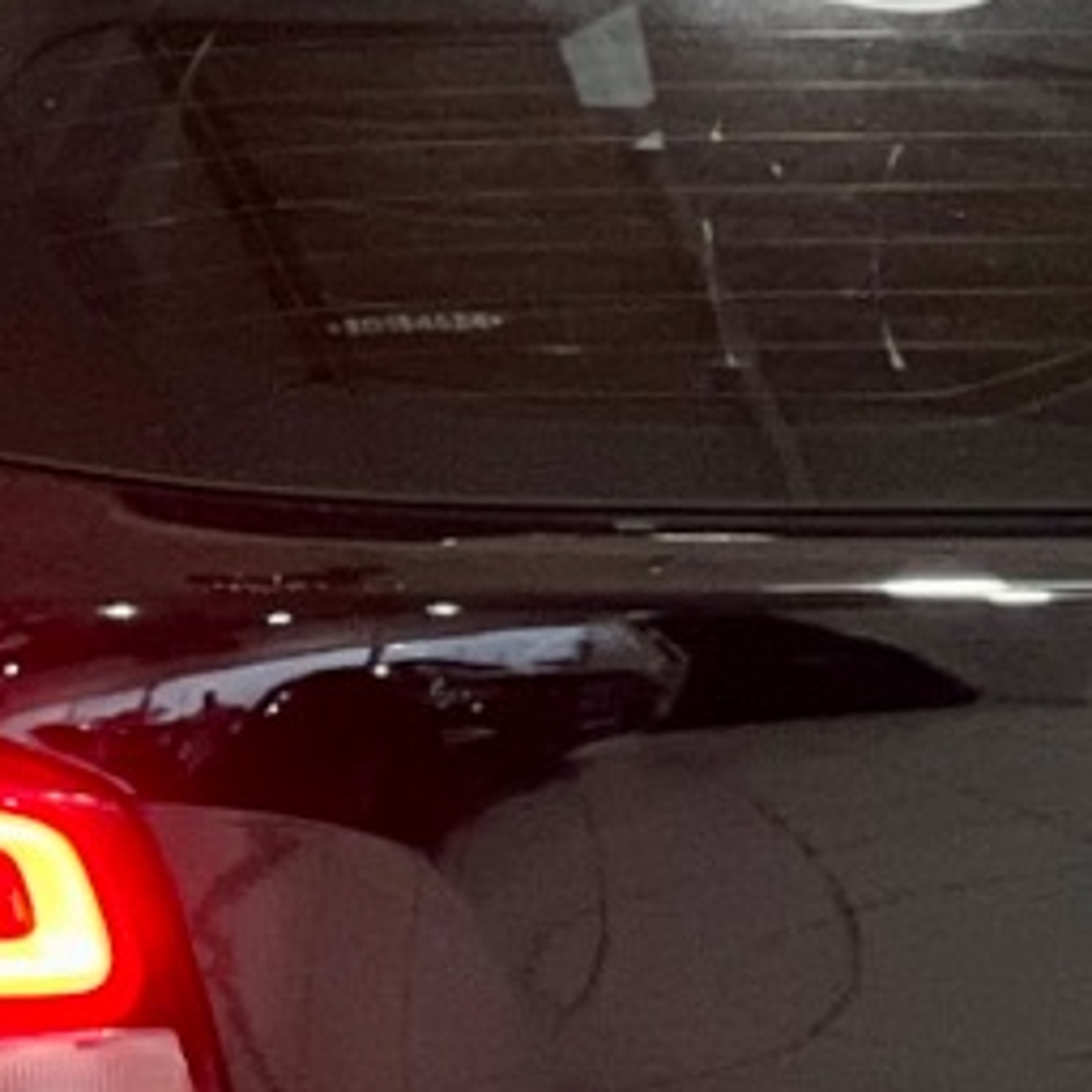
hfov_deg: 3.4
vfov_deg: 3.4
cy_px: 1241
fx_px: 18238
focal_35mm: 511
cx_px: 102
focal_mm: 9
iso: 320
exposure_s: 1/30
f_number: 2.8
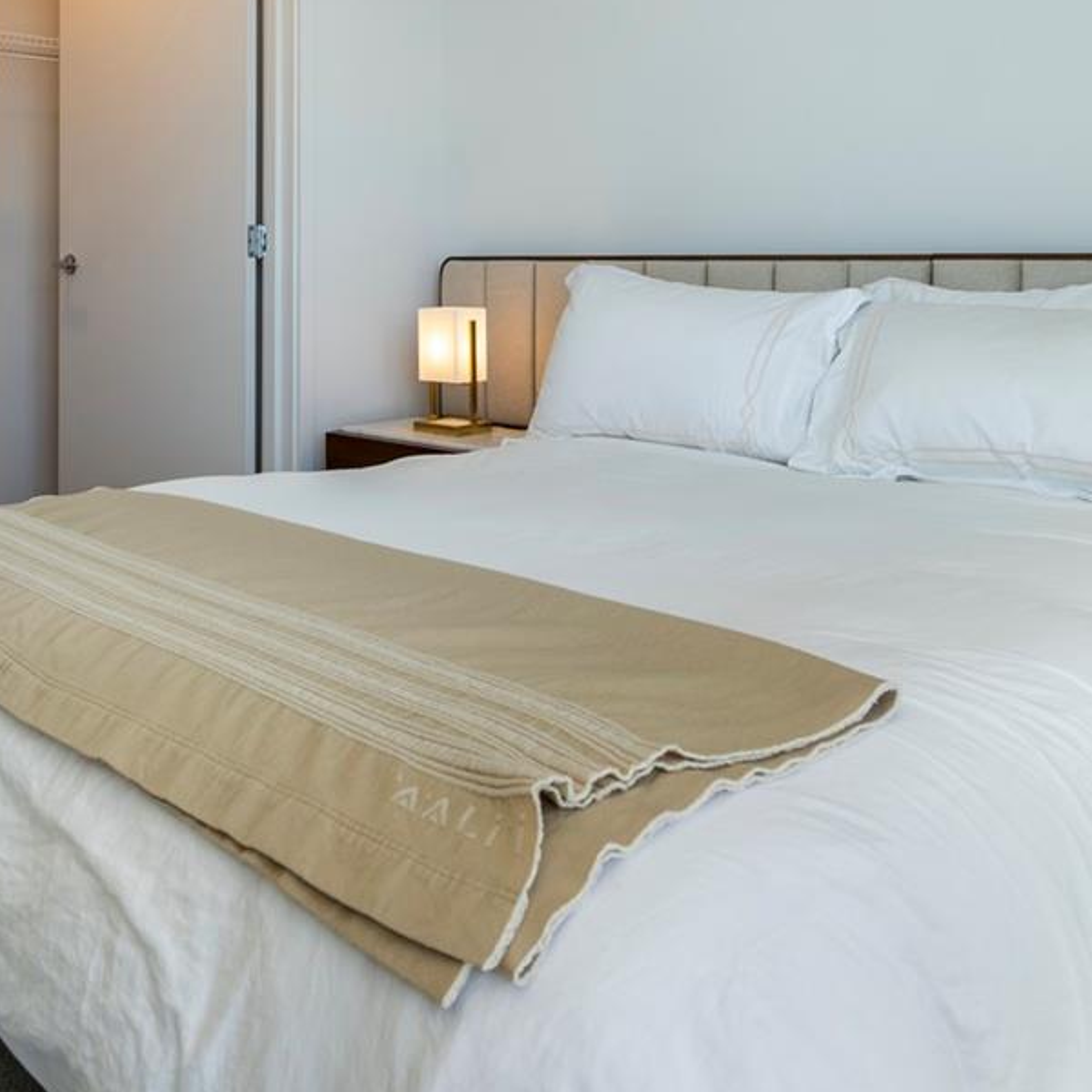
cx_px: 364
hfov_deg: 47.7
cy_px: 262
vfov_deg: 46.6
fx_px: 1213
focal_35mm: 34
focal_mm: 10
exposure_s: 1/25
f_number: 8
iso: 160
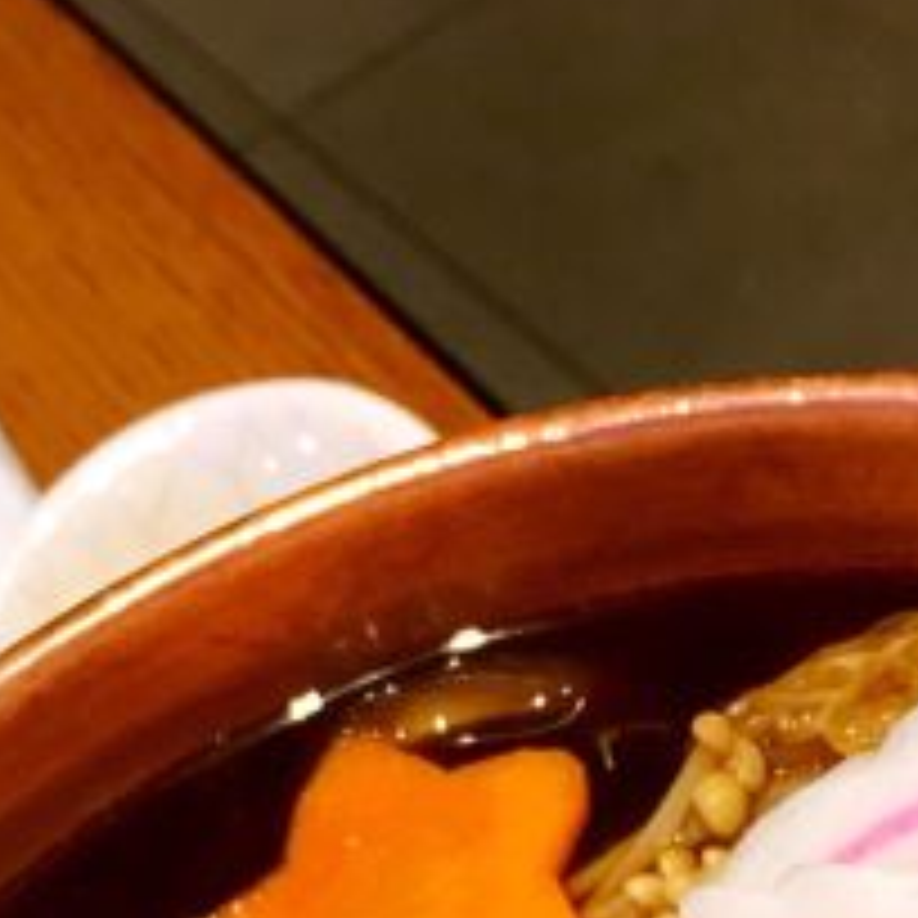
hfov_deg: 19.7
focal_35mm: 88
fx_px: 2640
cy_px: 1467
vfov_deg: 17.3
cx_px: 587
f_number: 2.2
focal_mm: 4.15
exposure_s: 1/17
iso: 40
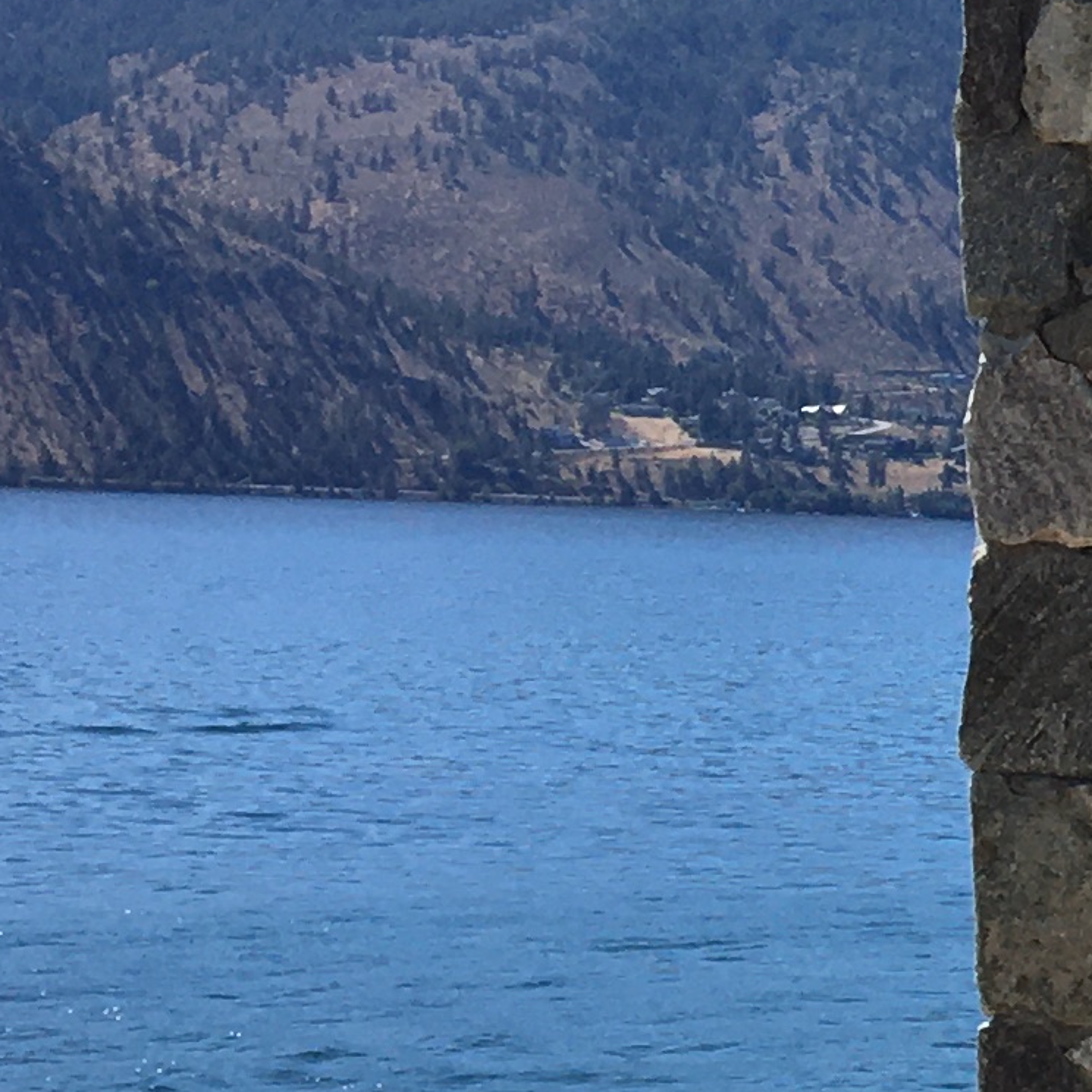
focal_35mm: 139
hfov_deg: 10.5
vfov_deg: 12.4
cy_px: 1023
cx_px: 2768
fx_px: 4961
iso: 25
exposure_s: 1/1350
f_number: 2.2
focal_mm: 4.15
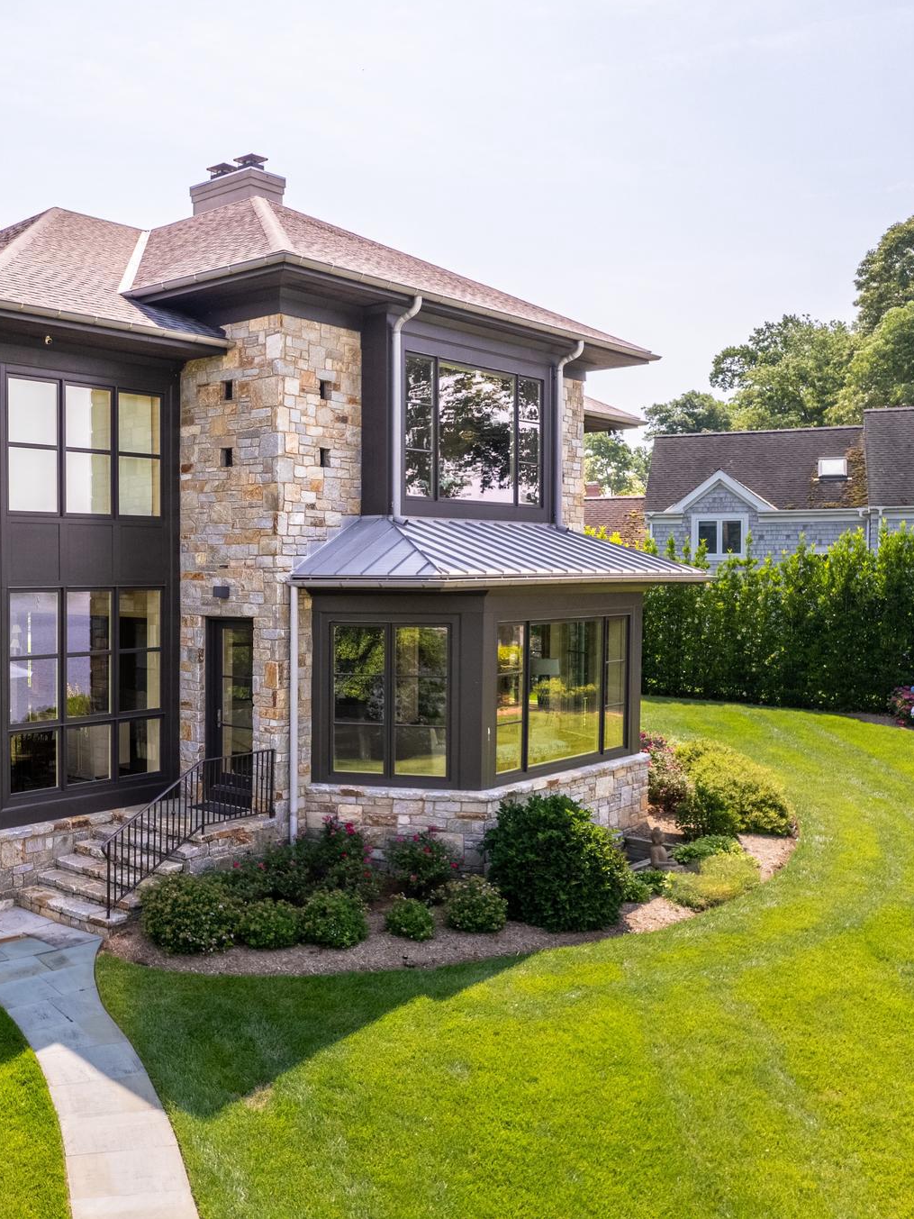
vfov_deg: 56.8
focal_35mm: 32
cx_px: 133
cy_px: 605
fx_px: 1126
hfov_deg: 41.5
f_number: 2.8
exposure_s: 1/4000
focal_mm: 8.38
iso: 100
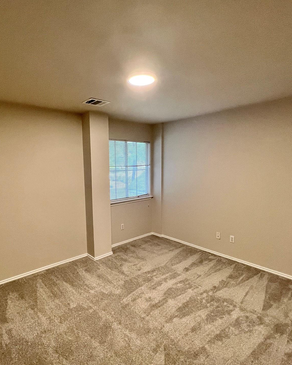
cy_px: 189
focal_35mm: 18
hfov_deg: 73.3
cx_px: 123
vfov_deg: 86.3
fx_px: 194
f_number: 1.8
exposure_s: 1/60
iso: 320
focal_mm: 1.57
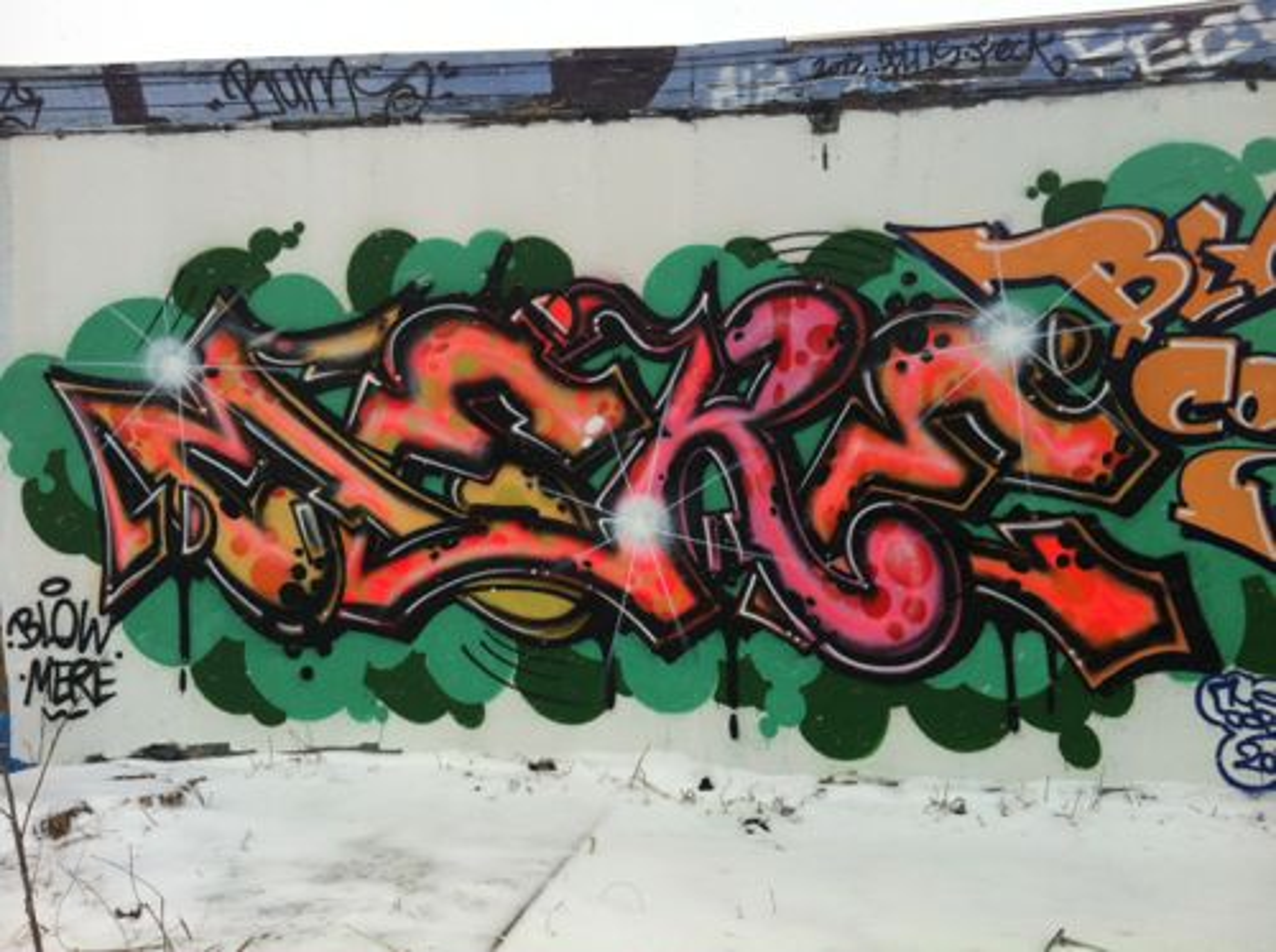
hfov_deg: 52.7
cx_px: 638
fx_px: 1288
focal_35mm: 35
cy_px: 476
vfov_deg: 40.6
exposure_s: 1/628
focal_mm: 3.85
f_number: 2.8
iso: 80
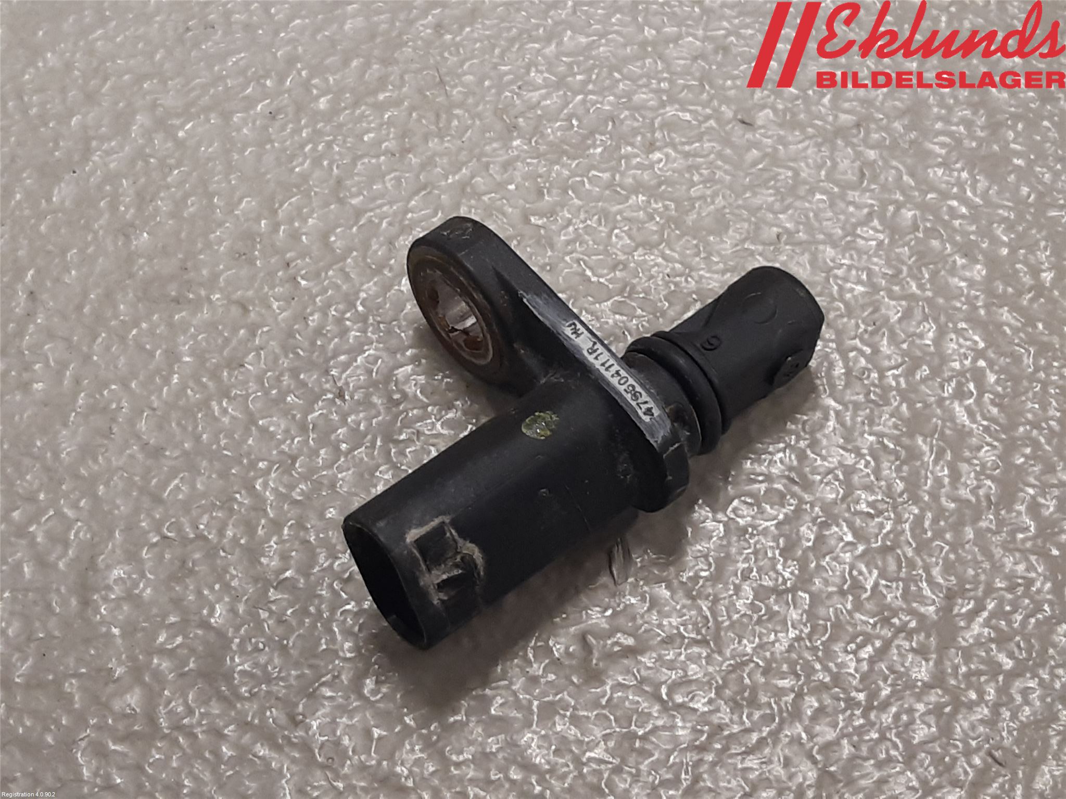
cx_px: 533
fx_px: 801
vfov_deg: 53.1
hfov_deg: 67.3
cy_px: 400
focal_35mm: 26
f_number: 1.7
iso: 100
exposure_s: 1/50
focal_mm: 3.93
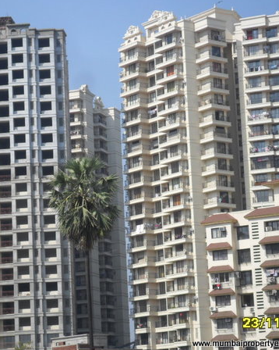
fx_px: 1239
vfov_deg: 16.0
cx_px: 93
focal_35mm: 120
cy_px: 171
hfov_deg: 12.8
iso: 100
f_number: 4.3
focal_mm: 15.4
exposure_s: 1/750
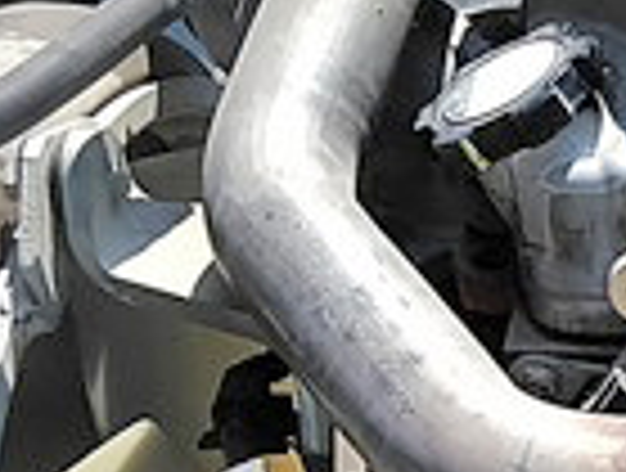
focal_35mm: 124
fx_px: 2248
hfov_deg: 14.7
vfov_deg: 11.6
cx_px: 964
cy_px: 634
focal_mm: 3.46
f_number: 2.2
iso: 60
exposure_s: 1/518
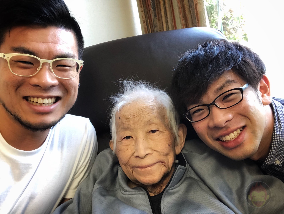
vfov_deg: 44.2
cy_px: 107
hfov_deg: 56.8
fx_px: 263
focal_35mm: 32
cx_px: 142
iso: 320
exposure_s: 1/33
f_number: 2.2
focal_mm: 2.87
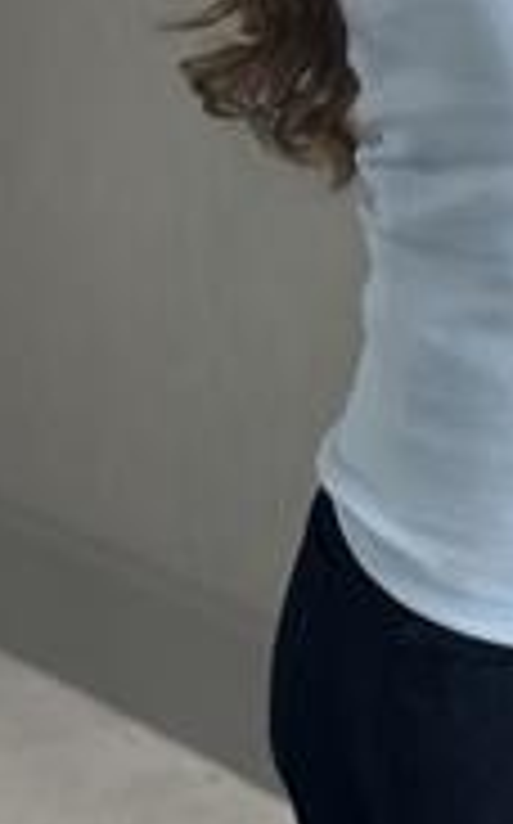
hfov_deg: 9.2
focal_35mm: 141
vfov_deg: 14.6
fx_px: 3162
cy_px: -18
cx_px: 590
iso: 200
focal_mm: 6.86
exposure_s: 1/60
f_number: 1.78
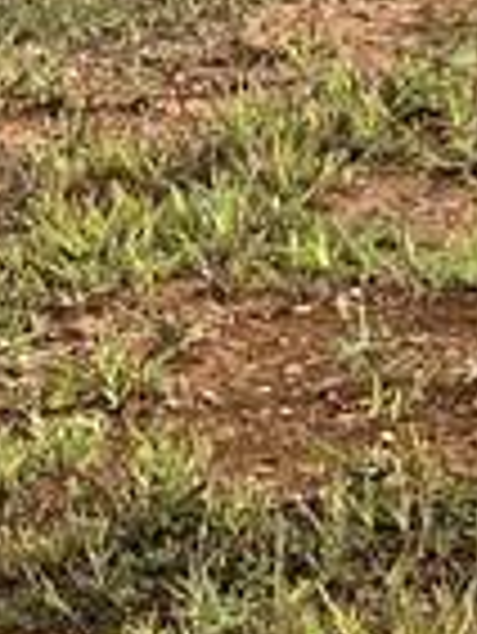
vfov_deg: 3.7
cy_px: -1030
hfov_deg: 2.8
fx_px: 9613
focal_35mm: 524
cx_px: 342
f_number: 2.8
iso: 32
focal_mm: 9
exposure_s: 1/377
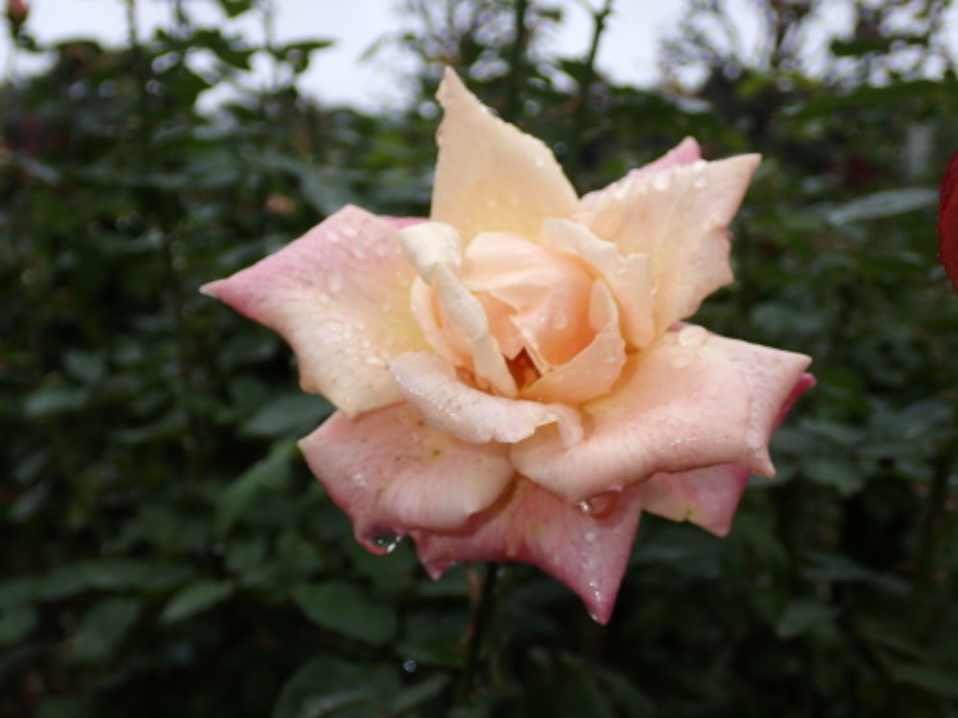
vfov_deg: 32.9
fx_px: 1218
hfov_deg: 42.9
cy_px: 359
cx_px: 479
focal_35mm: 44
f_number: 9
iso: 100
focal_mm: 7.84
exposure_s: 1/60
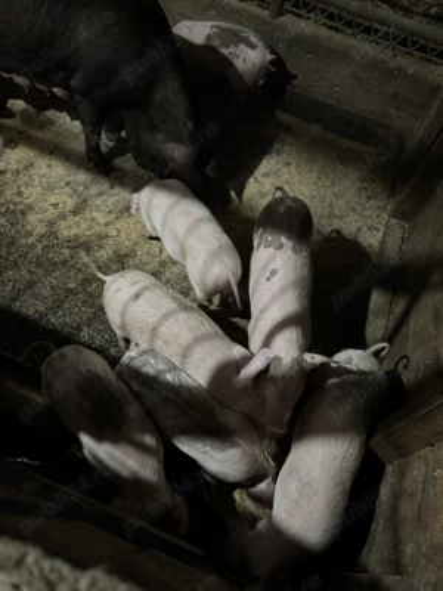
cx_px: 222
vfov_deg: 71.6
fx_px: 410
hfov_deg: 56.8
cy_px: 296
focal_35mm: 24
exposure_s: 1/30
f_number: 1.78
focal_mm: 6.76
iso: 1250
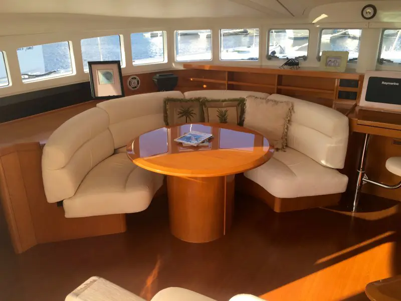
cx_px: 200
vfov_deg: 48.2
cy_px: 150
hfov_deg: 61.7
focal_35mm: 29
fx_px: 336
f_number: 2.2
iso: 25
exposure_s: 1/154
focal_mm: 4.15
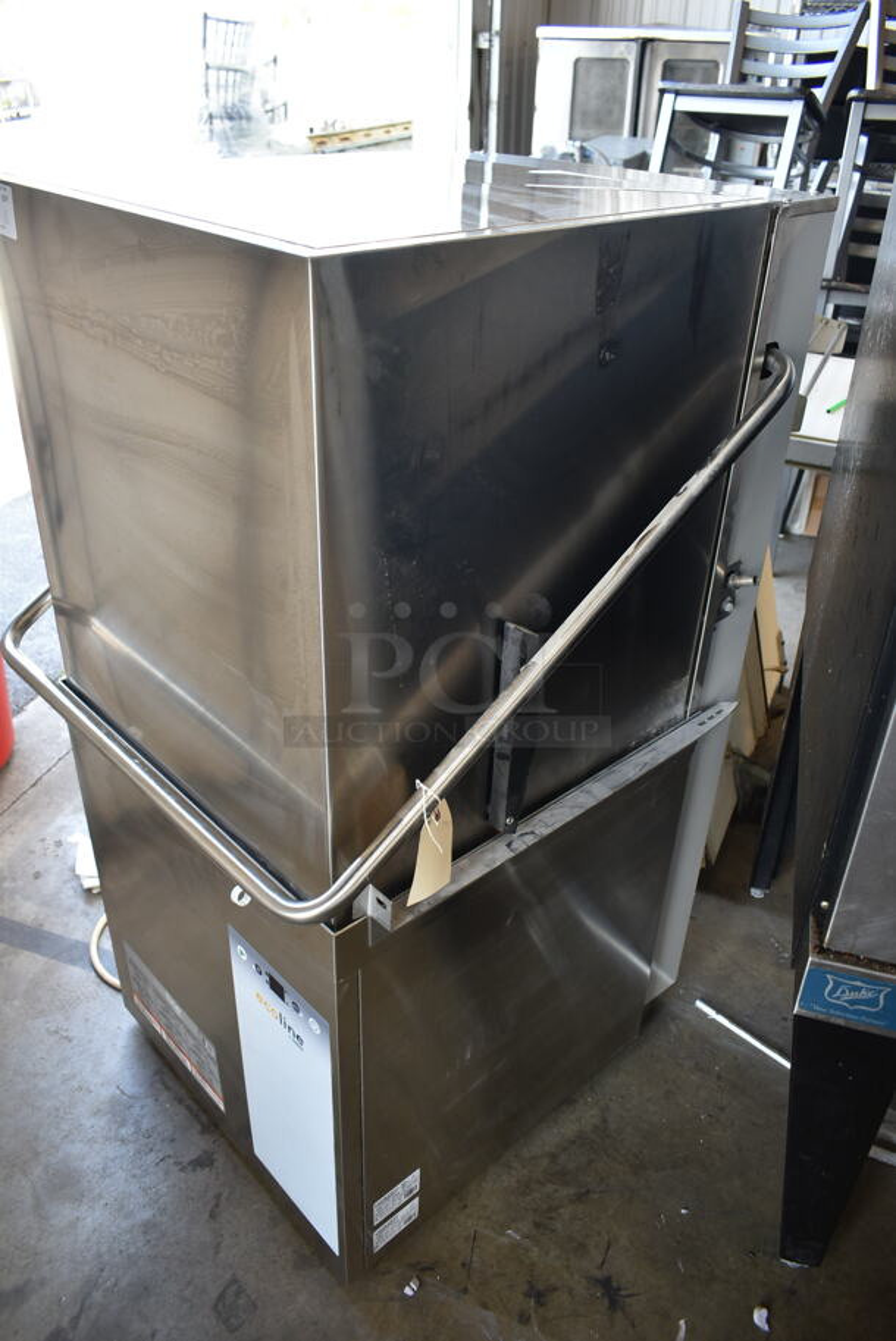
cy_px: 670
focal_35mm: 27
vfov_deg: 67.3
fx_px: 1006
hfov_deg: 48.0
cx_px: 448
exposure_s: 1/30
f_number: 3.5
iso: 125
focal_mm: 18
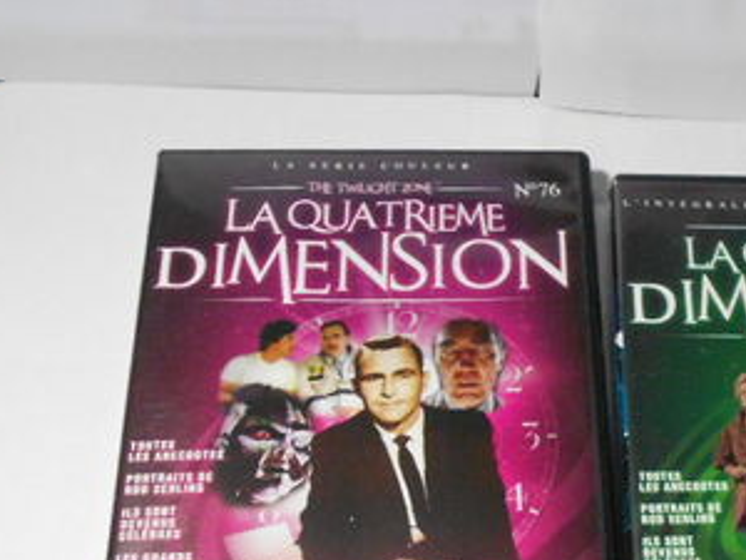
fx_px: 1121
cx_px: 632
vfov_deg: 27.7
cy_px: 416
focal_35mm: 52
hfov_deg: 35.2
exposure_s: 1/25
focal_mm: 4.6
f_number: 3.2
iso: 400
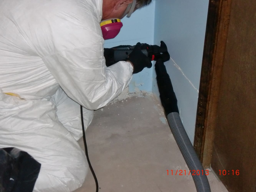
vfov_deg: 20.7
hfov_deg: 27.4
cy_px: 96
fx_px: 525
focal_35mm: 71
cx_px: 128
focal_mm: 12.47
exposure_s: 1/40
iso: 400
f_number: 4.5
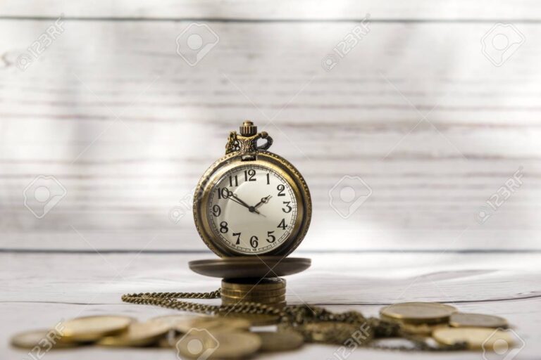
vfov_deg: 20.6
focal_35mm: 66
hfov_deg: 30.5
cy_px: 180
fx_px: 992
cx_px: 270
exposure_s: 1/400
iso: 400
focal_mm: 66
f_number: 8
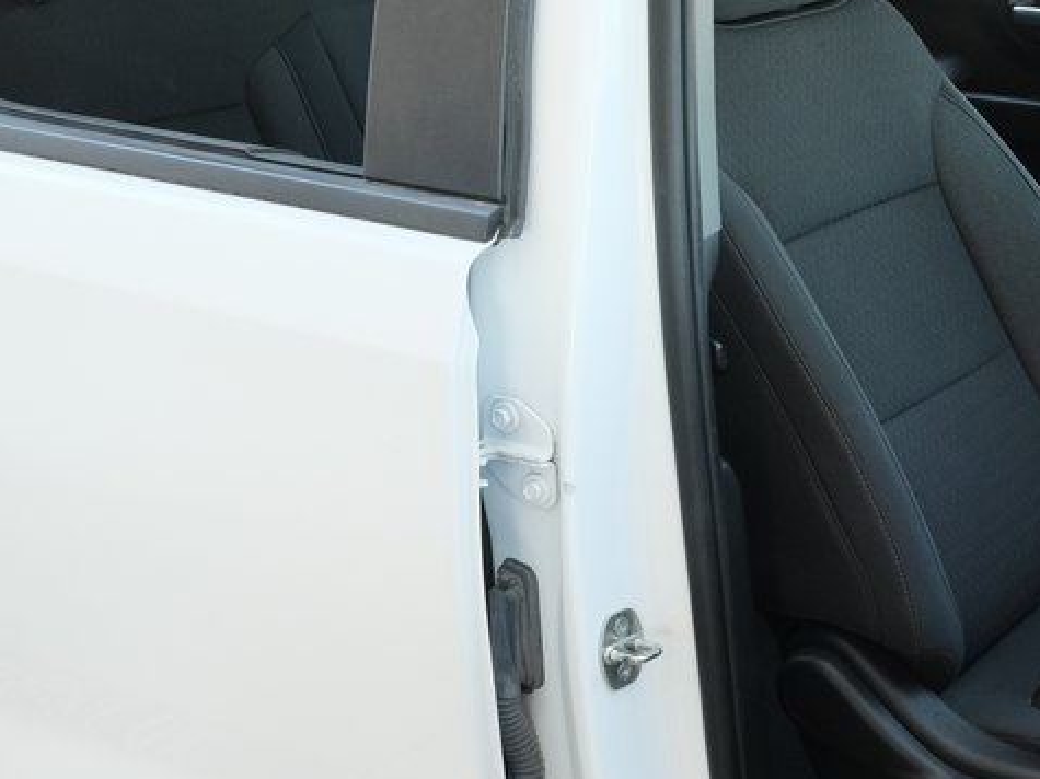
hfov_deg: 32.3
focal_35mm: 56
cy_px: 465
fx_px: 1682
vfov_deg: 26.0
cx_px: 979
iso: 2500
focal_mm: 18
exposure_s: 1/320
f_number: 5
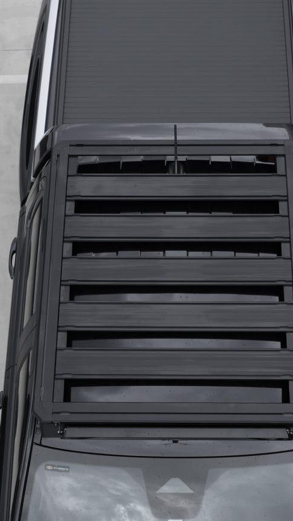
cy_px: 285
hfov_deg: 20.7
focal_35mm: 58
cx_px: 184
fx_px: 801
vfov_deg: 36.0
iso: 400
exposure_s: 1/120
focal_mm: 12.29
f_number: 2.8
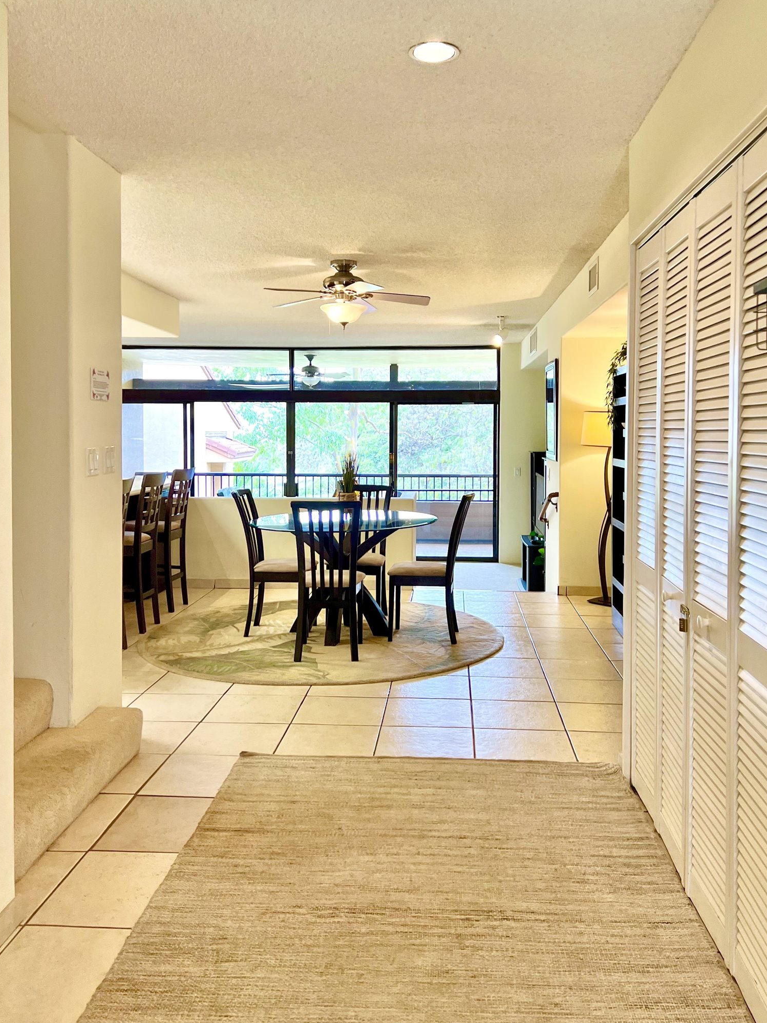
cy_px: 463
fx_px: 886
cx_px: 410
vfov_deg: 59.9
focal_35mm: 30
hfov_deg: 46.8
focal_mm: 5.7
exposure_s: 1/120
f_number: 1.5
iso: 125
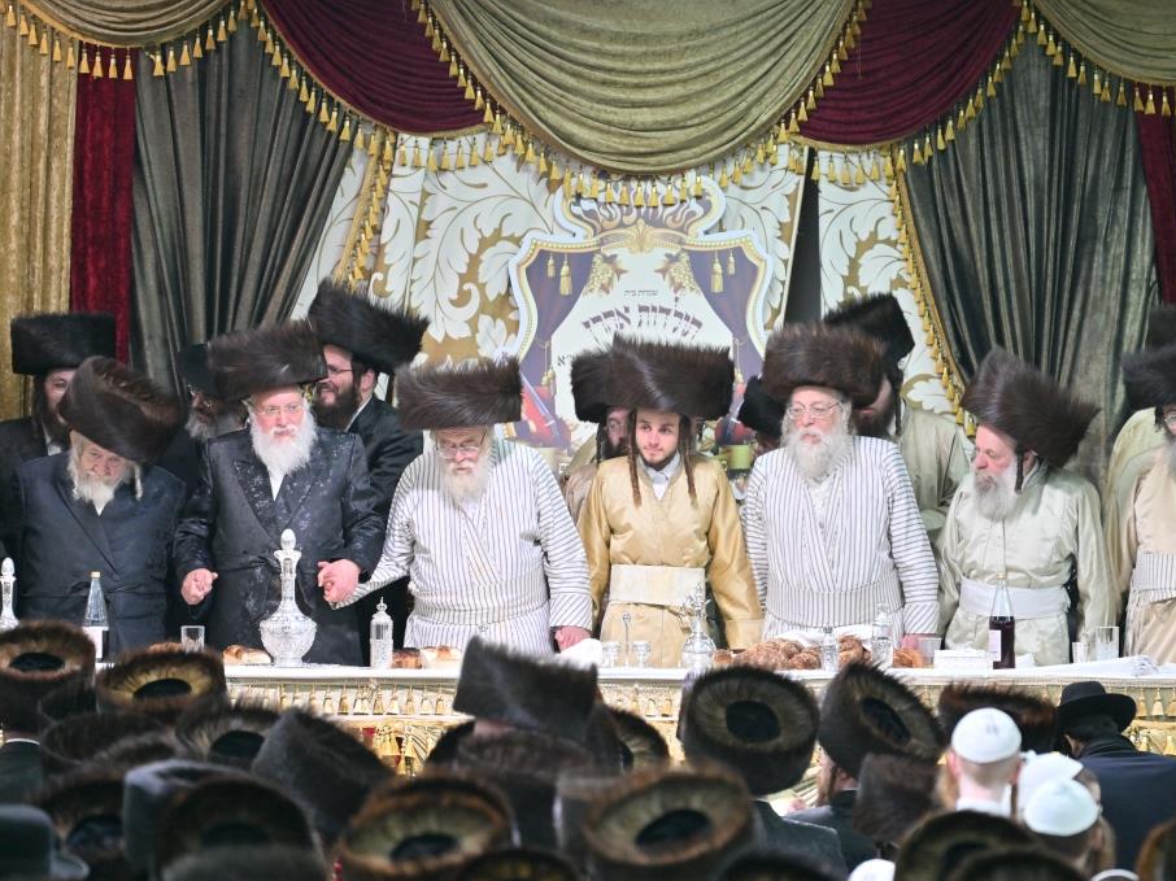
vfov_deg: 4.6
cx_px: 602
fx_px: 11072
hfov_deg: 6.1
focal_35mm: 326
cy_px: 441
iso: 320
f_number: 2.8
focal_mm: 200
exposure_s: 1/200
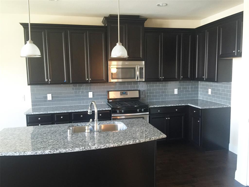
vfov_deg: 48.2
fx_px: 209
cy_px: 94
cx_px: 124
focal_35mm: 29
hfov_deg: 61.7
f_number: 2.2
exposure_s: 1/15
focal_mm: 4.15
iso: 100
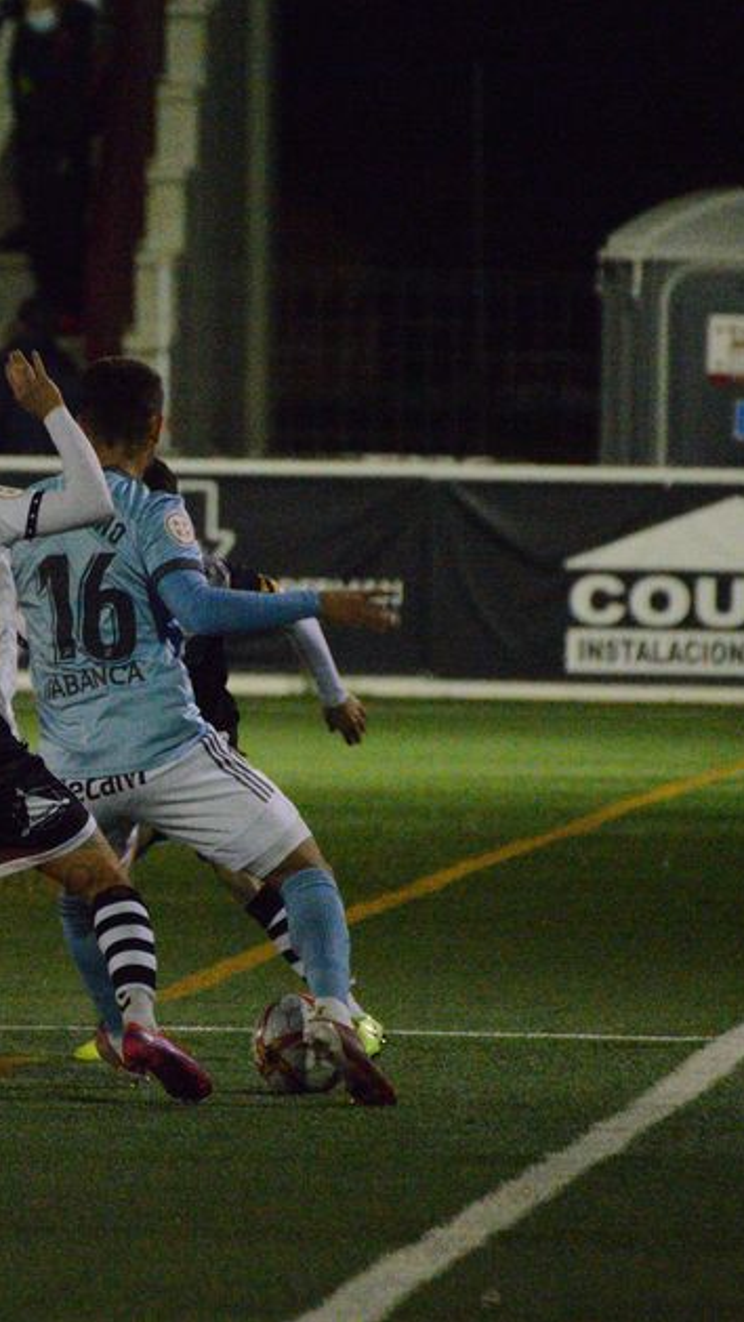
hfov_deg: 1.7
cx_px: -48
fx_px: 24926
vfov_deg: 3.0
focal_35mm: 711
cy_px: 660
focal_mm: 300
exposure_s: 1/320
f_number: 5.6
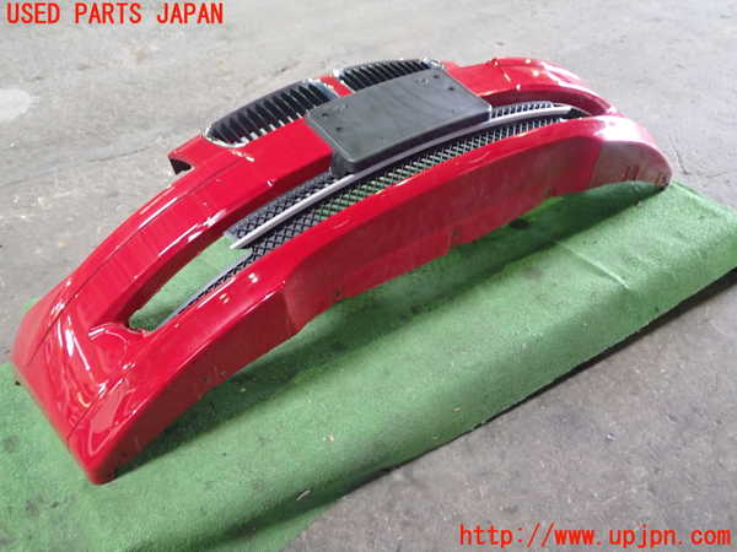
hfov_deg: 60.0
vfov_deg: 46.8
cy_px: 276
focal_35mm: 30
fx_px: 639
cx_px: 368
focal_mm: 5.4
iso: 640
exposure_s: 1/30
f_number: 2.3
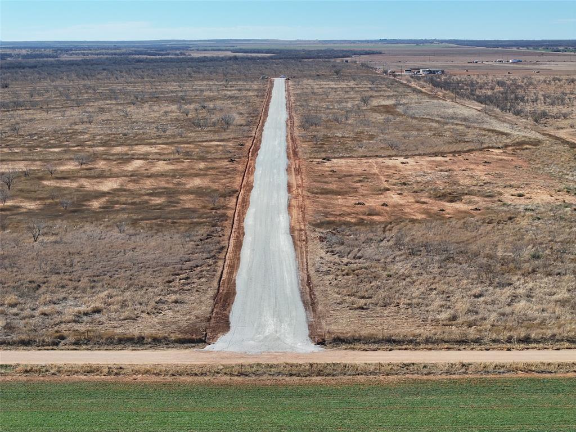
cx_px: 288
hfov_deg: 27.8
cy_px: 216
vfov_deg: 21.0
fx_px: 1165
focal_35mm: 70
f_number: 2.8
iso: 140
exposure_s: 1/1250
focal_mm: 19.35
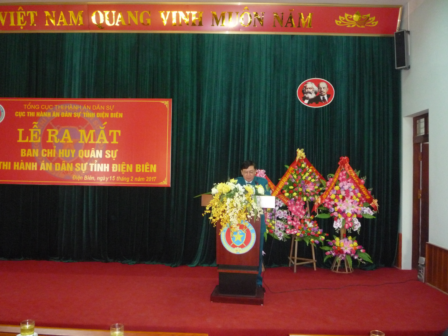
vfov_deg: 46.8
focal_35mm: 30
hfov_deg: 60.0
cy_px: 168
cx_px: 224
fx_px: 388
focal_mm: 5.2
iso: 640
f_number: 3.3
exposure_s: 1/30
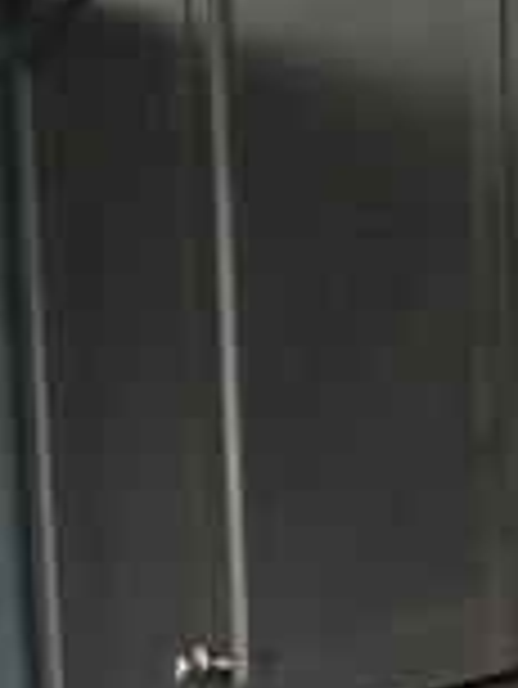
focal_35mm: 96
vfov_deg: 16.8
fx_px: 1913
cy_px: 1246
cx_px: 536
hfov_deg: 15.1
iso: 1600
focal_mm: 5.4
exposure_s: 1/60
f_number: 1.8
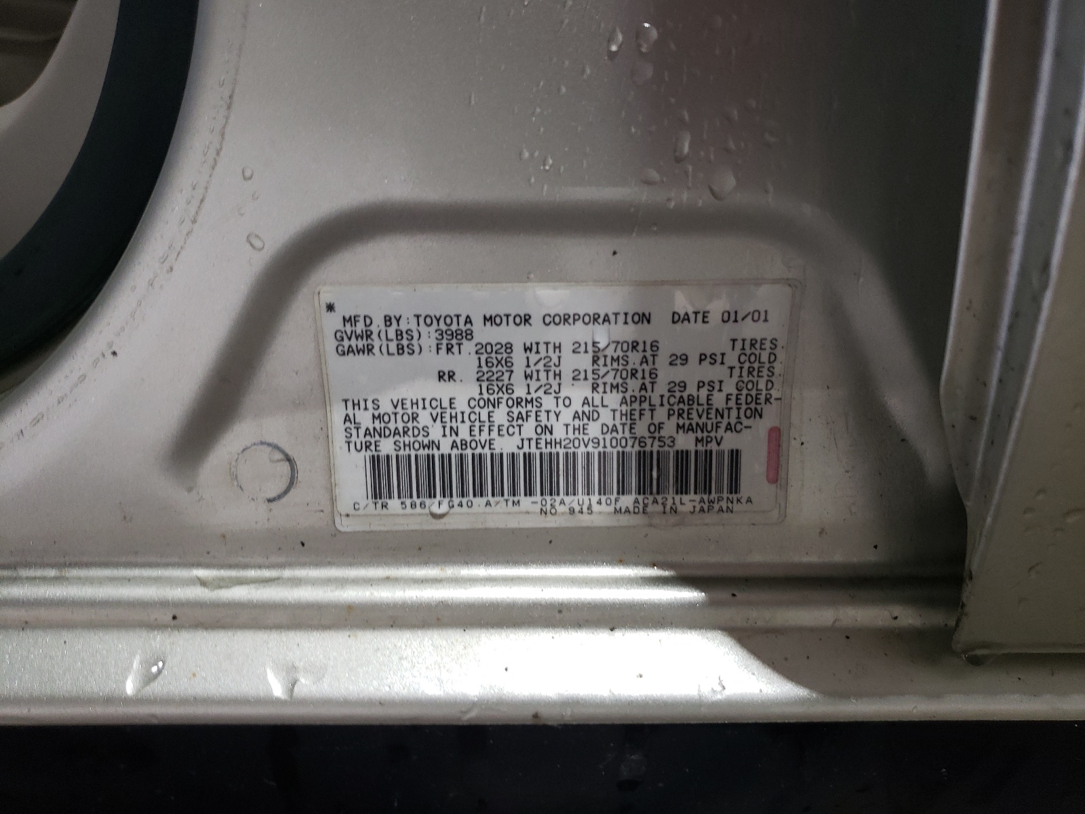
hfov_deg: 67.3
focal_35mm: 26
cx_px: 542
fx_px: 815
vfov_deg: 53.1
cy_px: 407
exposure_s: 1/60.2
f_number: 1.5
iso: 108
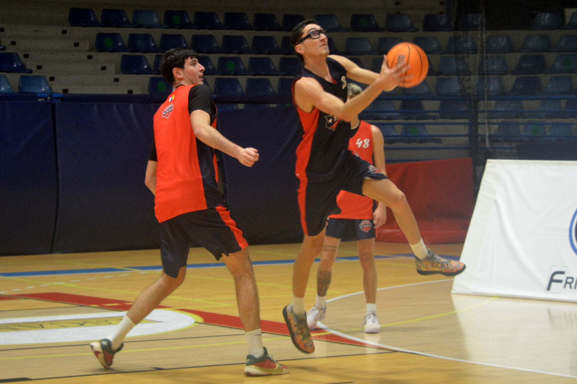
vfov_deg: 11.7
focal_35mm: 117
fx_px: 1874
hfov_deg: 17.5
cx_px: 288
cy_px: 192
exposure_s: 1/200
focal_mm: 78
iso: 1100
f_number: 4.5
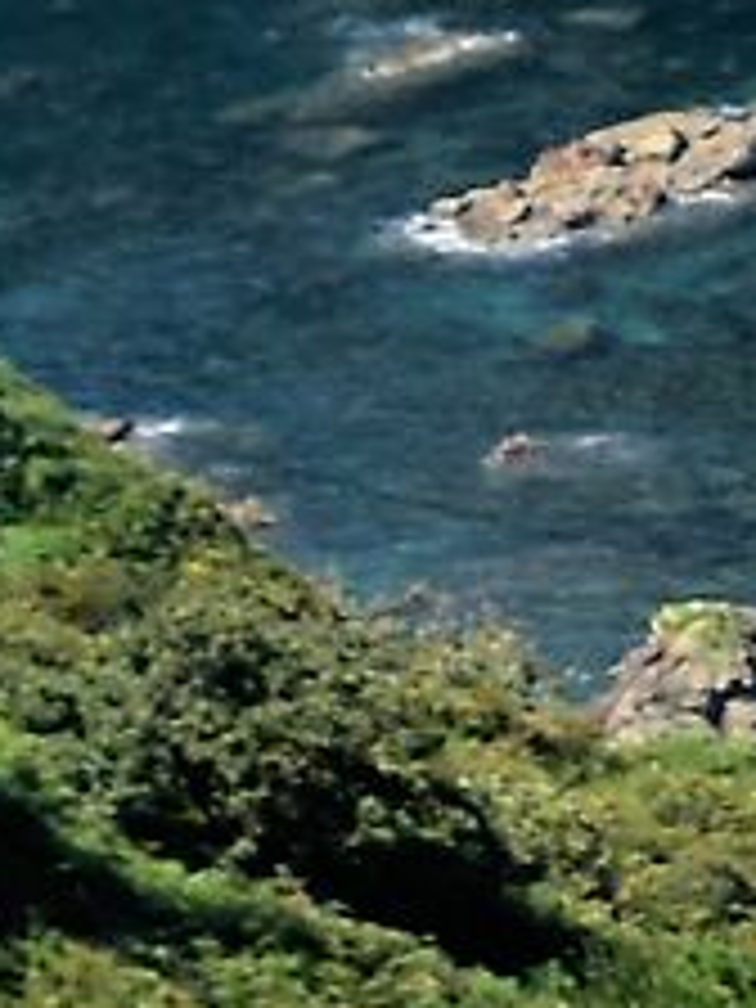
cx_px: 3213
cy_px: -936
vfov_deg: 2.6
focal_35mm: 772
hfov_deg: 1.9
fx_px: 22480
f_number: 8
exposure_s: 1/250
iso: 140
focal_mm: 50
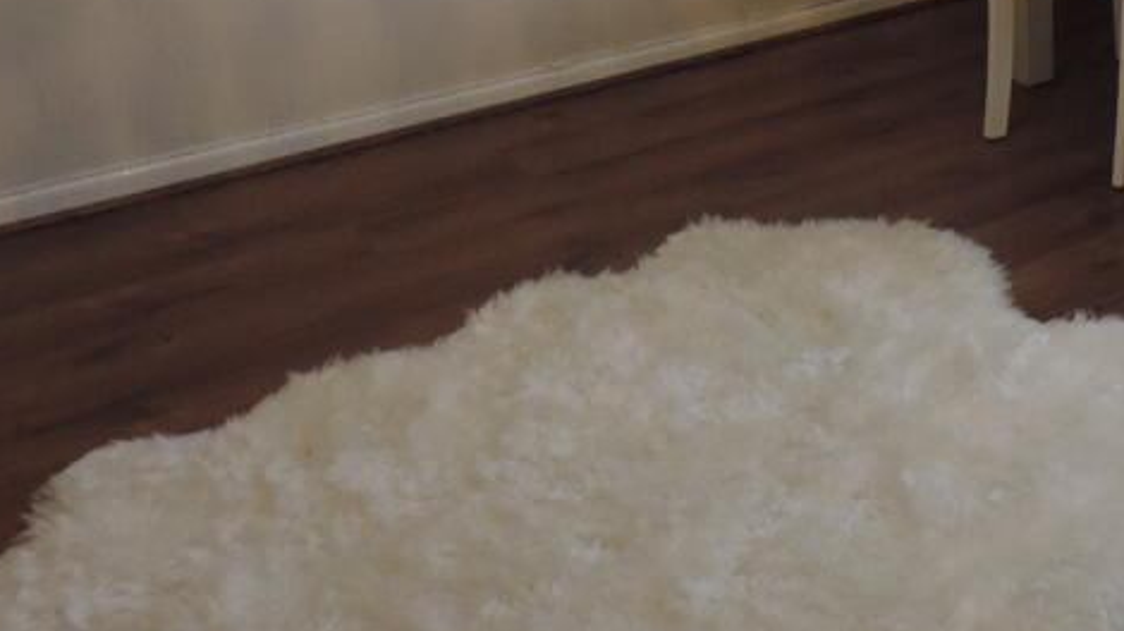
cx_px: 935
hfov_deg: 35.2
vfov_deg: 19.9
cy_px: -112
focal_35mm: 57
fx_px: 1698
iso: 400
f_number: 3
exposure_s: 1/25
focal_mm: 4.3
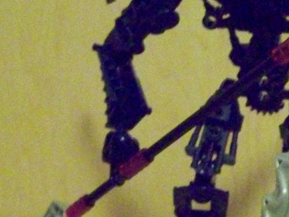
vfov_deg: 17.0
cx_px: 247
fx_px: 726
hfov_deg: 22.1
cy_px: 101
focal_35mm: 87
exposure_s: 1/25
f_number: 2.8
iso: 1600
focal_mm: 6.3
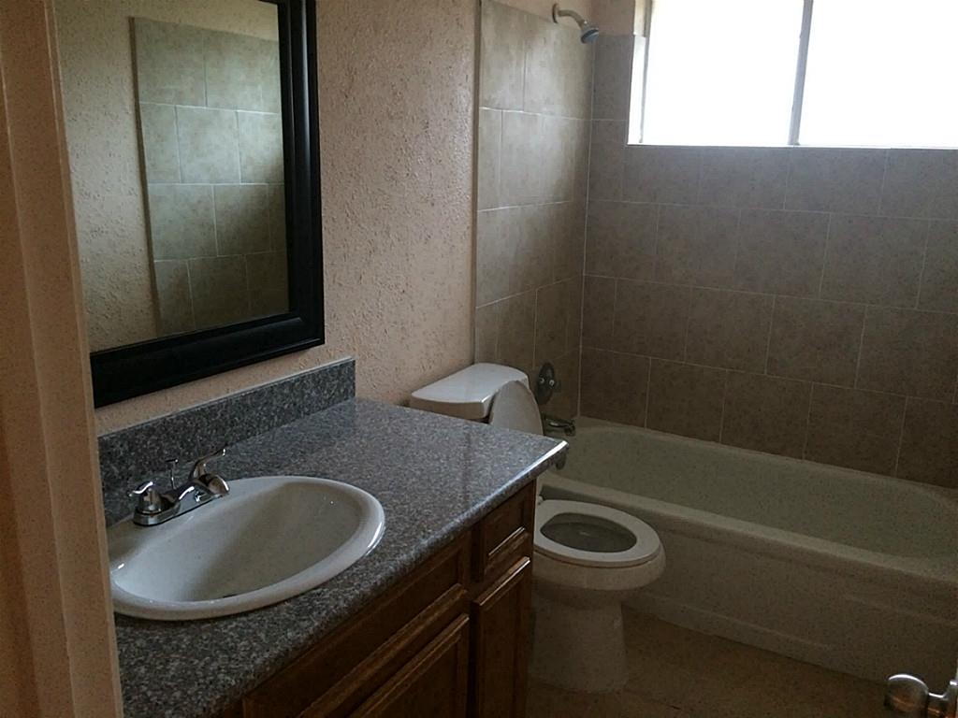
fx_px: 803
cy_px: 359
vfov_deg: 48.2
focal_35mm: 29
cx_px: 479
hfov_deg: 61.7
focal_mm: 4.15
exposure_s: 1/24
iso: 250
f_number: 2.2
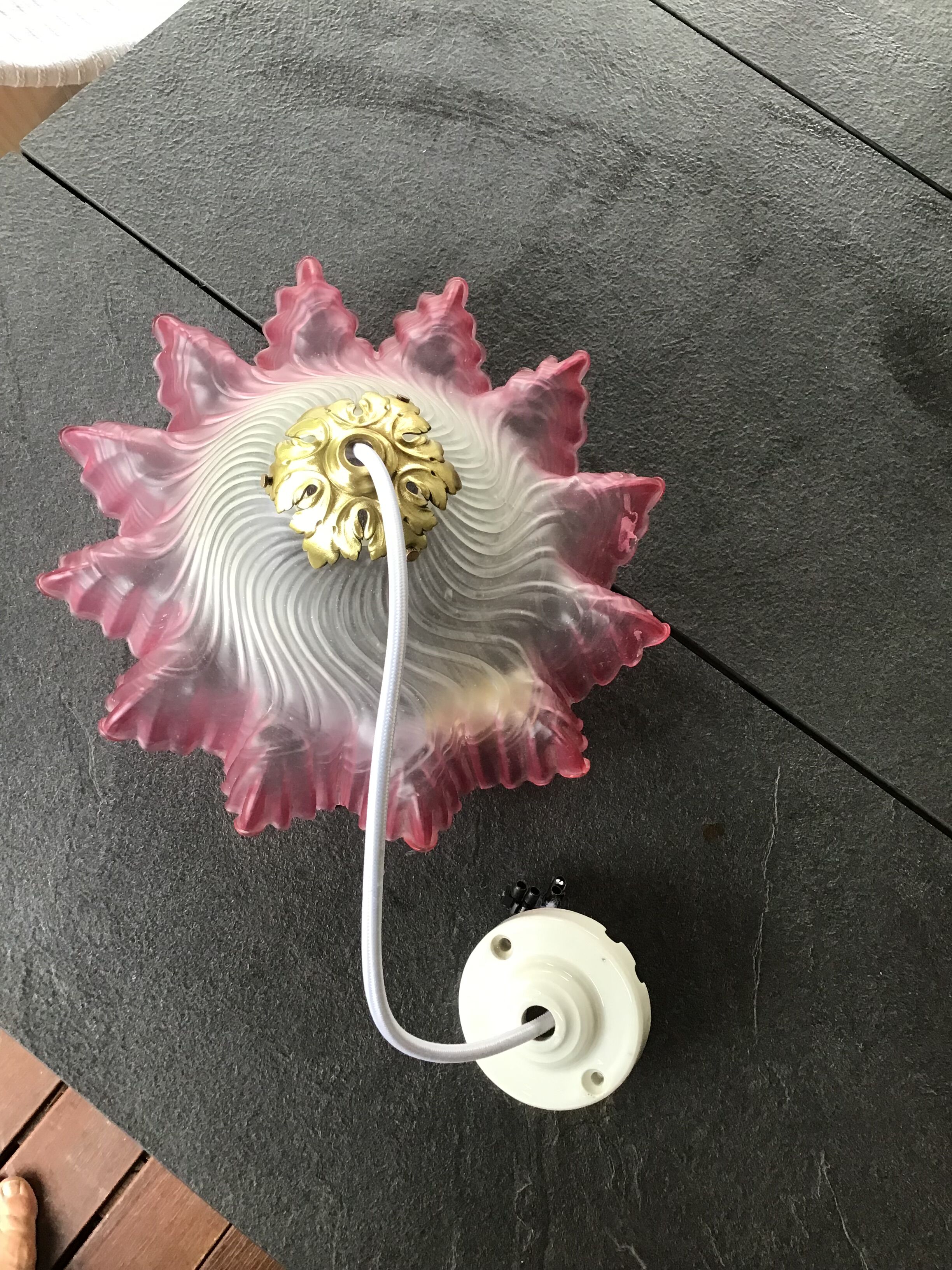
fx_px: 1137
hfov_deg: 45.4
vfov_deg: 58.4
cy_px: 635
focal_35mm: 31
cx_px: 476
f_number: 2.4
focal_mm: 3.3
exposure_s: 1/33
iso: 50
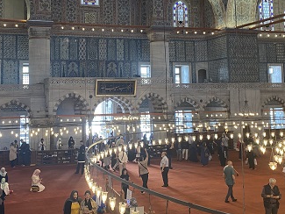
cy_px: 63
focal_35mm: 48
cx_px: 110
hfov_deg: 39.4
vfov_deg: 30.0
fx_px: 395
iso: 80
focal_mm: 4.25
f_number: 1.8
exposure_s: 1/50
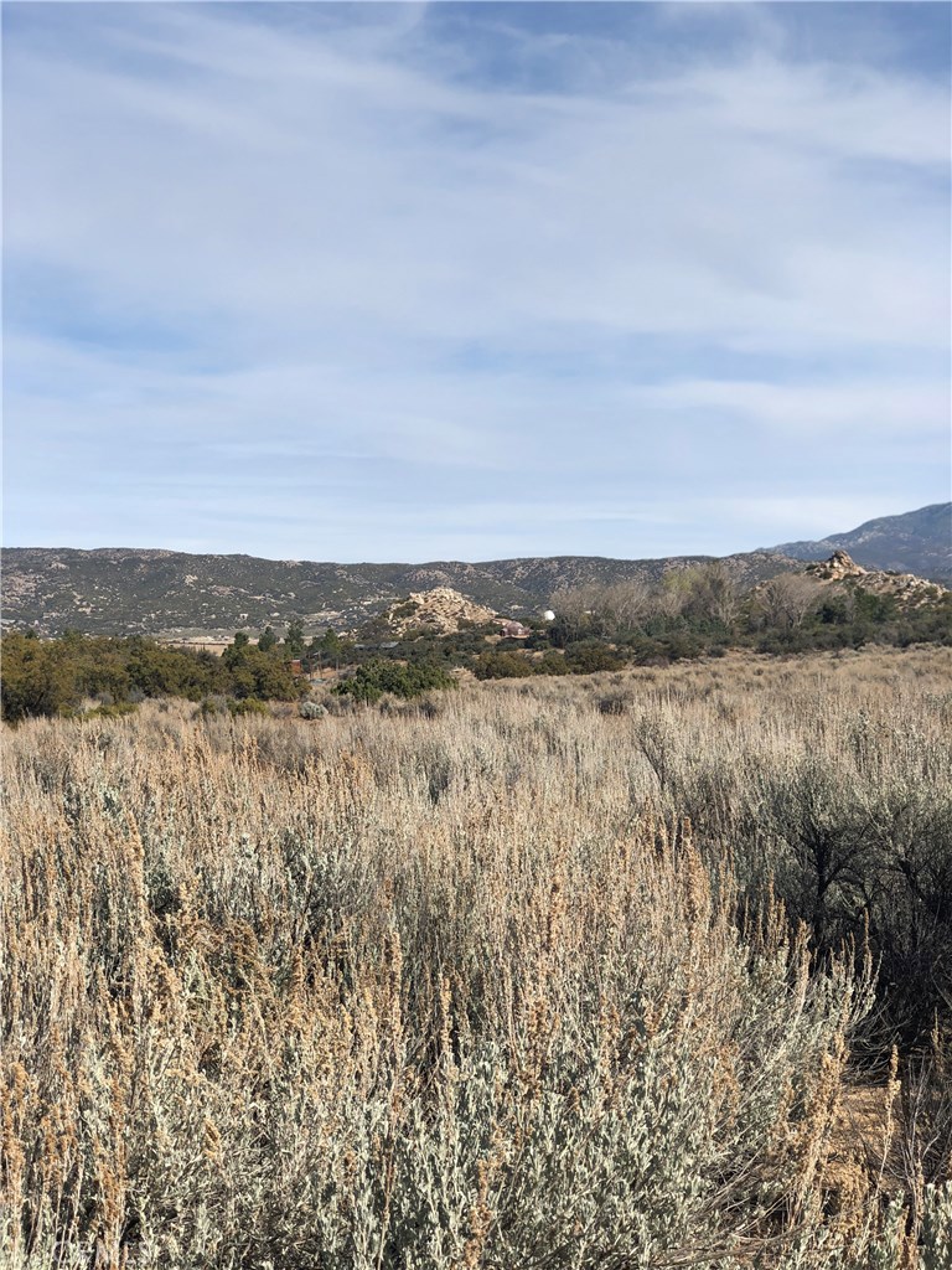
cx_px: 476
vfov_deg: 33.8
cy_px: 635
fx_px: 2090
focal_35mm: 57
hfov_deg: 25.7
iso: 20
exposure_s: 1/1143
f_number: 2.8
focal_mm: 6.6
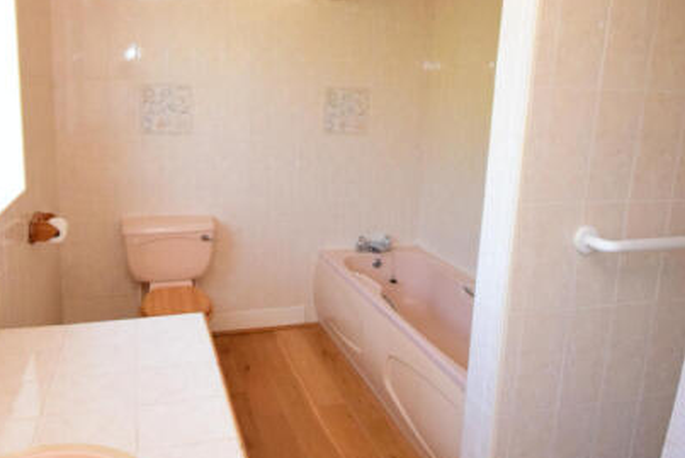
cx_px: 263
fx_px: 510
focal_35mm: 27
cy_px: 175
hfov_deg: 66.8
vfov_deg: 47.9
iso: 6400
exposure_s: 1/100
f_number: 22
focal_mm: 11
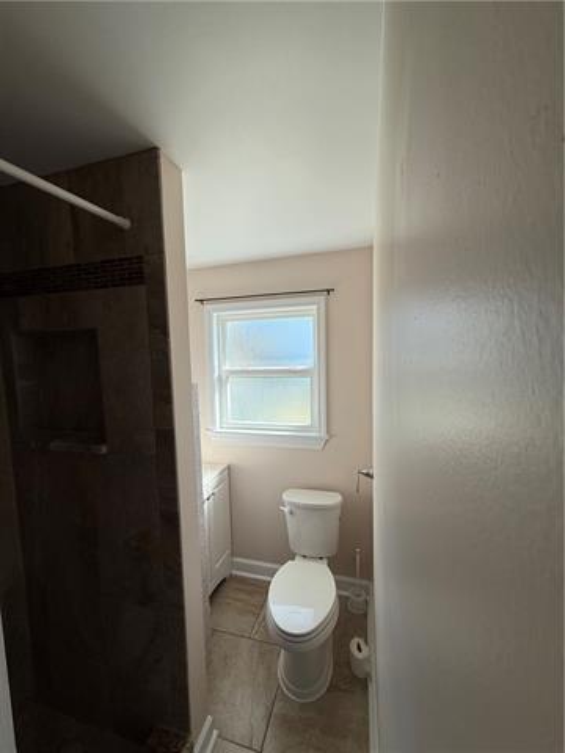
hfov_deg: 85.7
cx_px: 282
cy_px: 376
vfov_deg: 102.1
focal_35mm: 14
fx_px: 305
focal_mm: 2.22
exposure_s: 1/120
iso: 50
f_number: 2.2
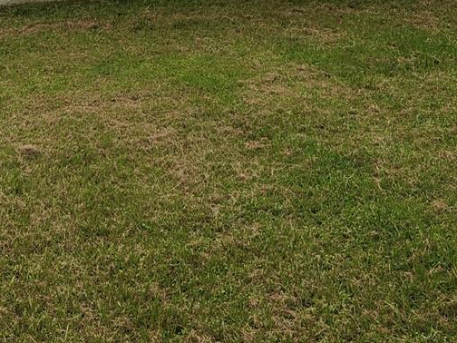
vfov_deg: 18.8
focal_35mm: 73
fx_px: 964
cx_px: 245
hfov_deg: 26.7
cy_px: -100
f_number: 1.8
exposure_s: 1/1041
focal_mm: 5.4
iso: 20
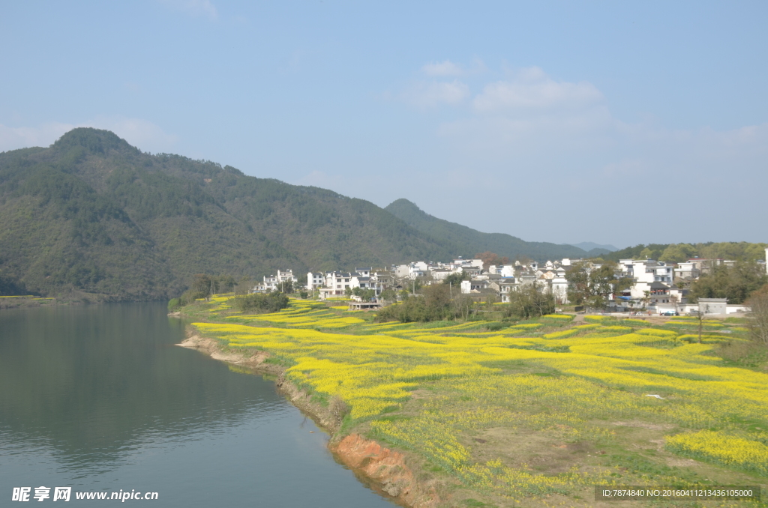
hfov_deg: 48.0
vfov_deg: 32.9
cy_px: 254
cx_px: 384
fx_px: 862
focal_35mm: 40
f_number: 9.5
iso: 160
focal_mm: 27
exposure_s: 1/350
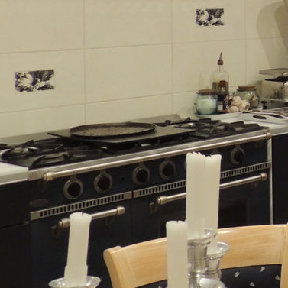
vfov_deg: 18.8
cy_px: 5
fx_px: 847
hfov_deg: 15.7
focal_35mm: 90
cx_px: 558
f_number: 3
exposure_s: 1/30
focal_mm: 4.3
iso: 320
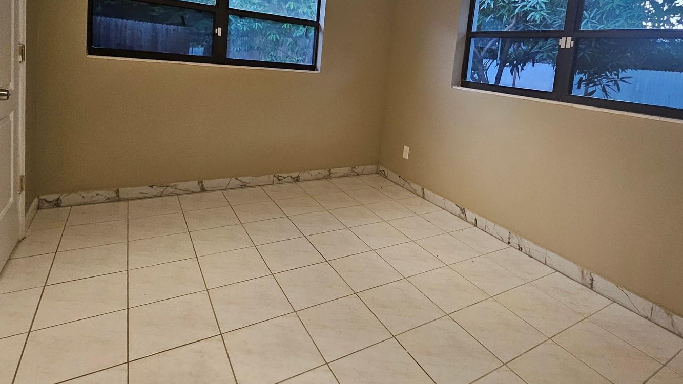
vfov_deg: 60.6
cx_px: 366
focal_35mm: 17
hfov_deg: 95.8
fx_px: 308
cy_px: 98
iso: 320
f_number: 2.2
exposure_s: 1/40
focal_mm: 1.74
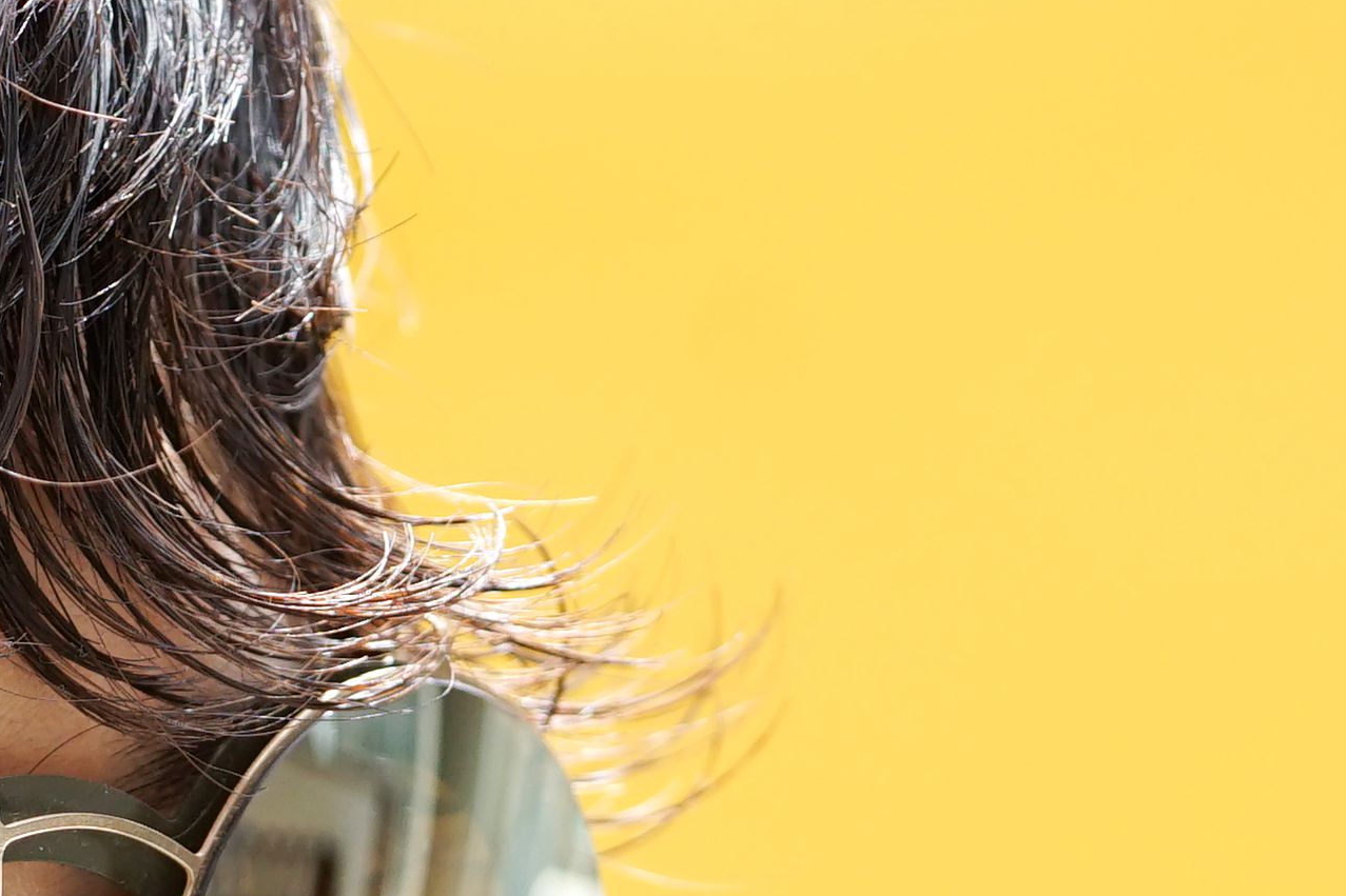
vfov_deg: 3.2
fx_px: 15812
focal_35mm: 423
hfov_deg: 4.8
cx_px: -872
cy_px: 1846
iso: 400
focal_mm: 90
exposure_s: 1/500
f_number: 4
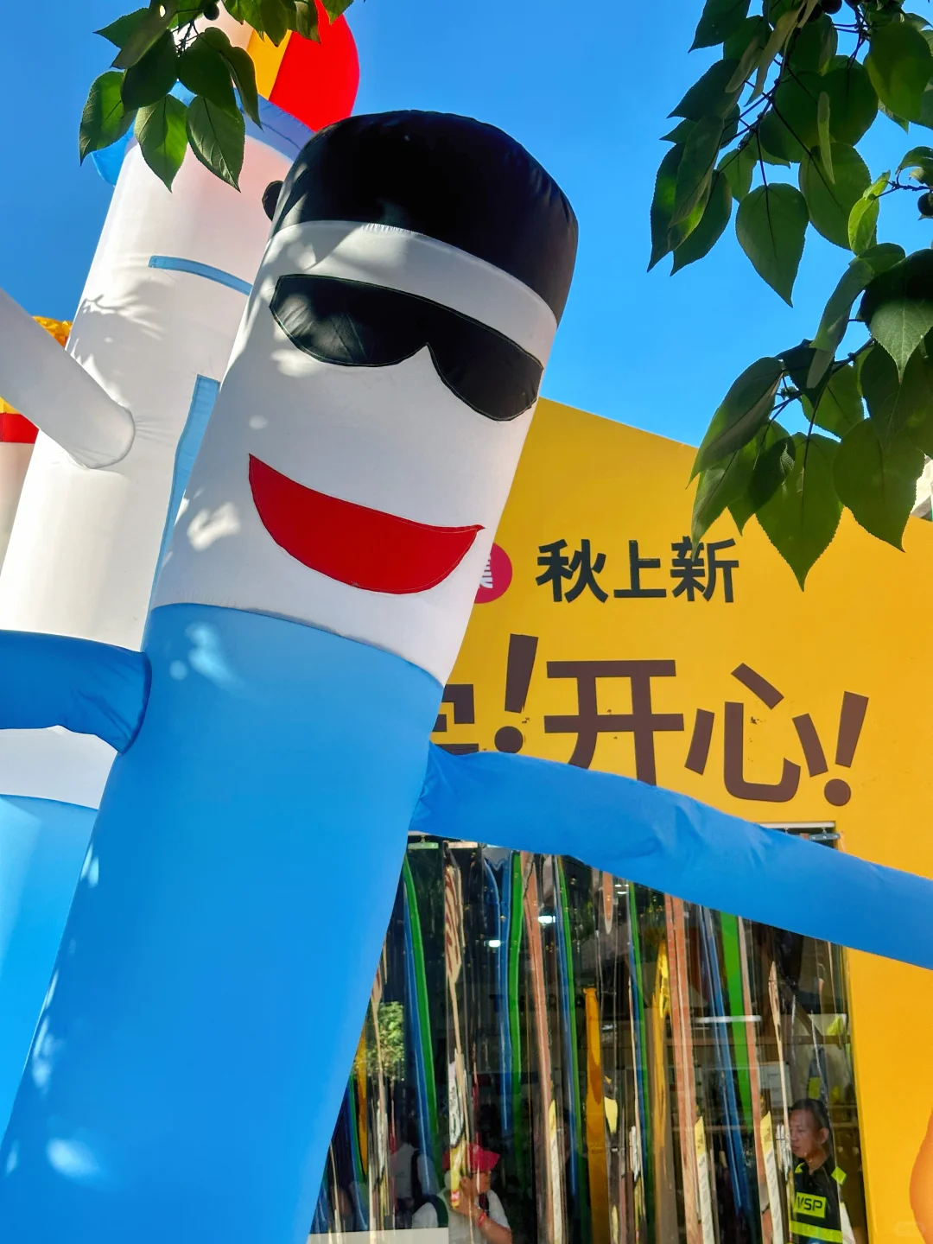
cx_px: 466
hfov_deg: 30.3
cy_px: 622
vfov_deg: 39.7
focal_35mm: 48
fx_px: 1725
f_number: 1.78
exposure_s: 1/1783
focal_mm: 6.86
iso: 64
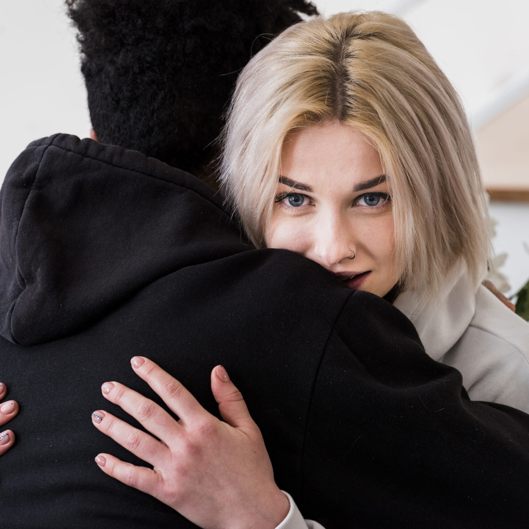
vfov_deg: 6.8
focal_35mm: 256
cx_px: 263
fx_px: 4426
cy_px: 265
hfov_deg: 6.8
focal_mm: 200
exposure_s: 1/200
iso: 400
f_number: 5
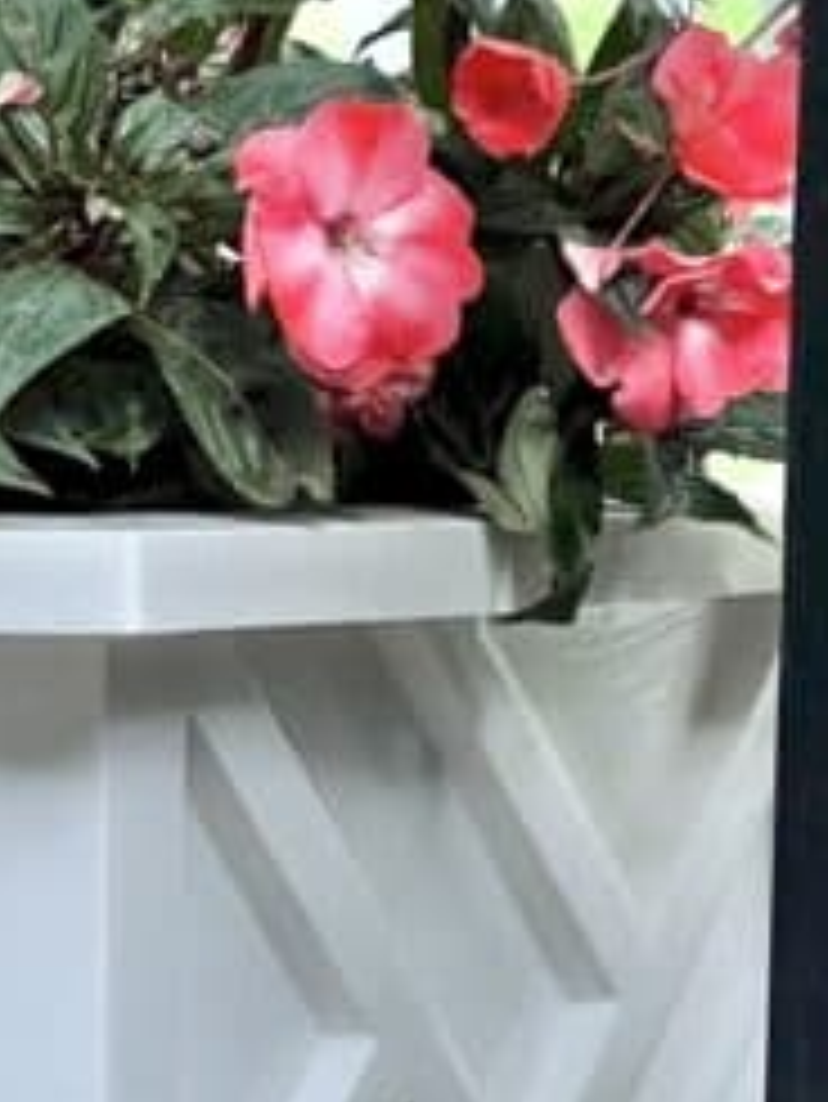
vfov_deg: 7.4
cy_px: 582
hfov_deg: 5.5
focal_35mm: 268
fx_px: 8540
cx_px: -162
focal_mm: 9
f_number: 2.8
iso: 400
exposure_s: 1/60
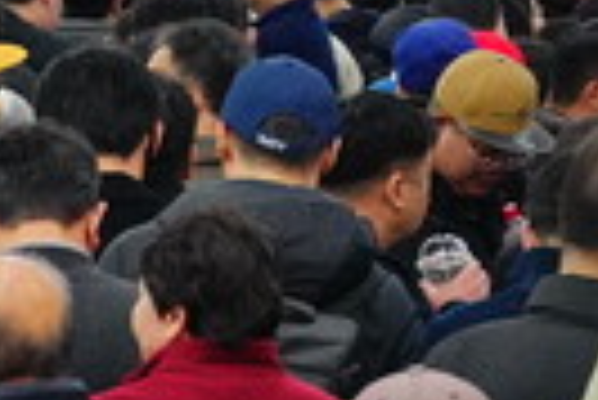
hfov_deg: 5.8
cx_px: 540
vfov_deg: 3.8
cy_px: -647
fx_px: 5887
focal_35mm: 354
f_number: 4
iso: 3200
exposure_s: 1/200
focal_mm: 49
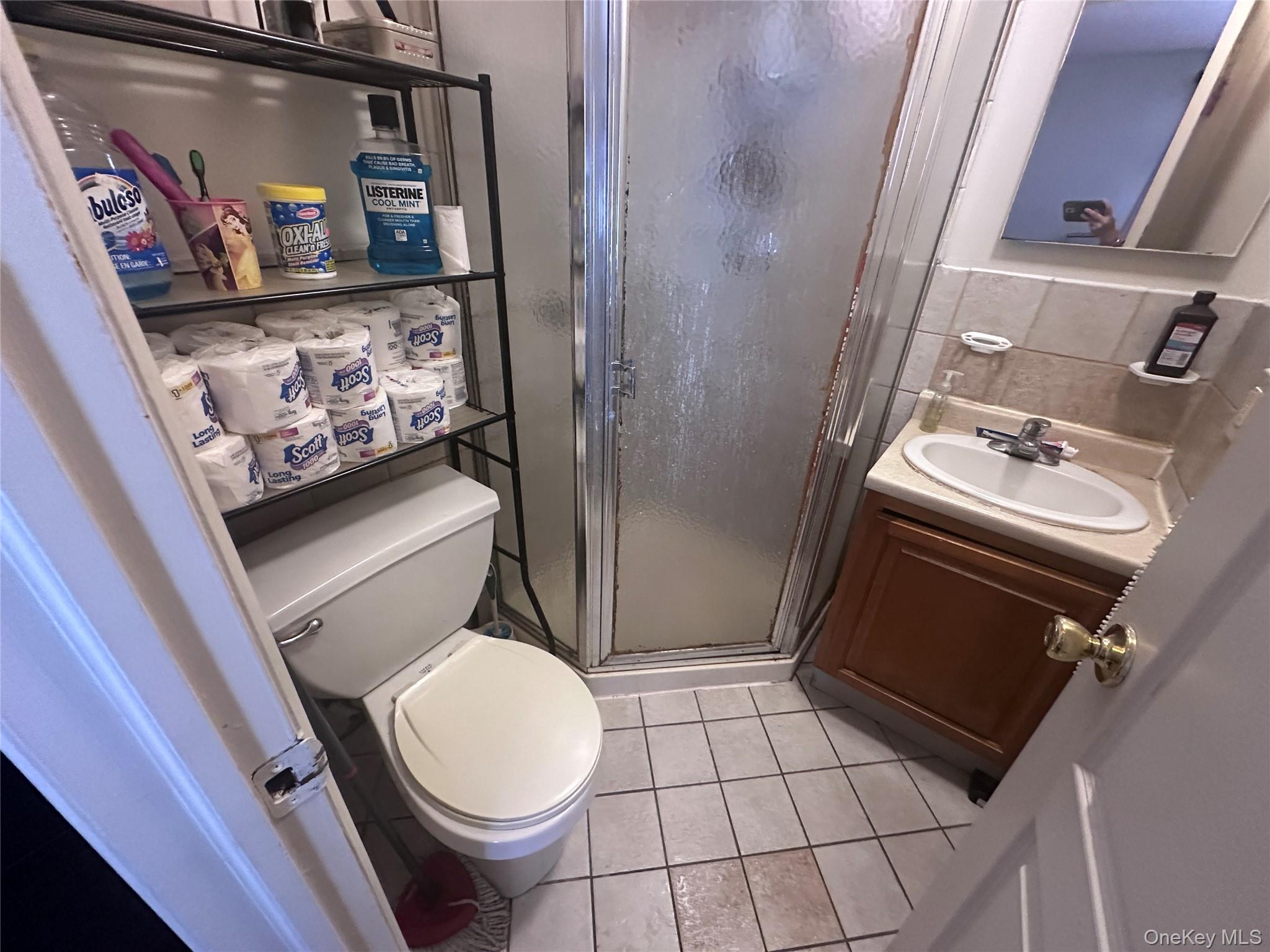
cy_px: 476
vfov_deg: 85.7
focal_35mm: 14
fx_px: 514
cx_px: 635
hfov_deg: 102.1
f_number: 2.2
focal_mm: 2.22
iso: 800
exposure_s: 1/60
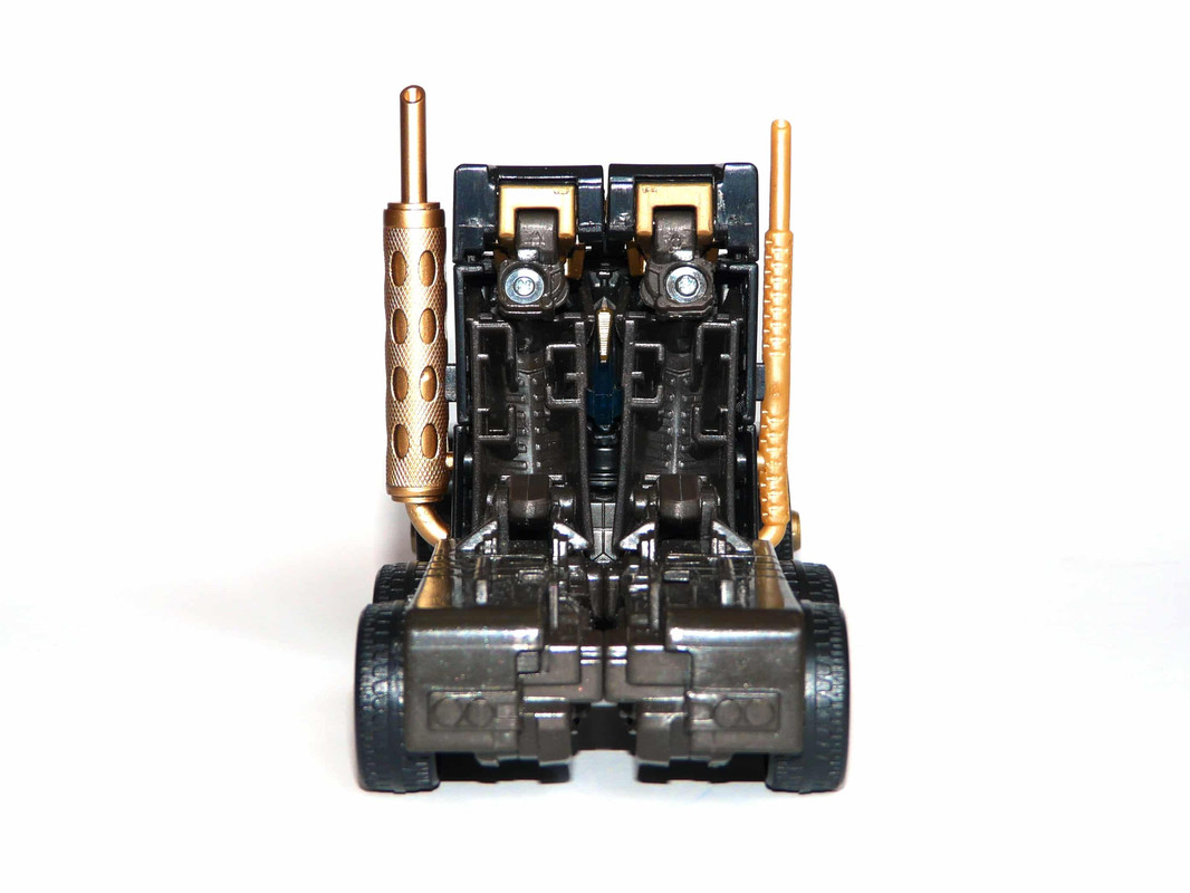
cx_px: 595
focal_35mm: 71
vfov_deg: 20.7
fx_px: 2441
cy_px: 446
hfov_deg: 27.4
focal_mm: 11.7
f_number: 3.2
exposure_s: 1/125
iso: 100
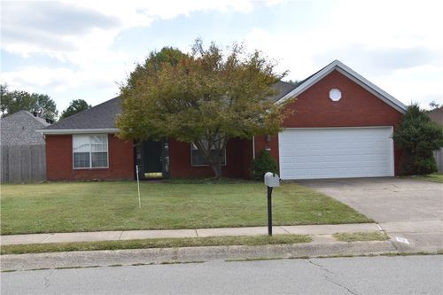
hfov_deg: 49.6
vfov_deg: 34.2
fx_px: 480
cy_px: 148
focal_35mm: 39
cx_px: 222
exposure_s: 1/200
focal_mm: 26
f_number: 6.3
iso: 100
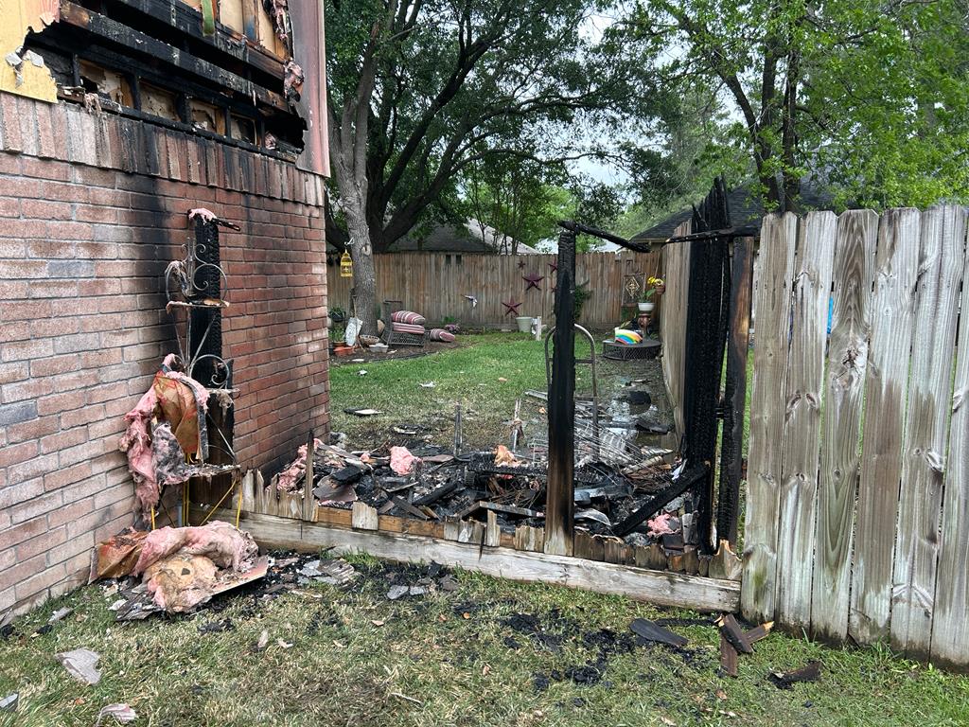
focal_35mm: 26
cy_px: 364
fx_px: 728
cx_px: 484
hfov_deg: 67.3
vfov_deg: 53.1
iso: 50
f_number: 1.5
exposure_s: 1/368
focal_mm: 5.7
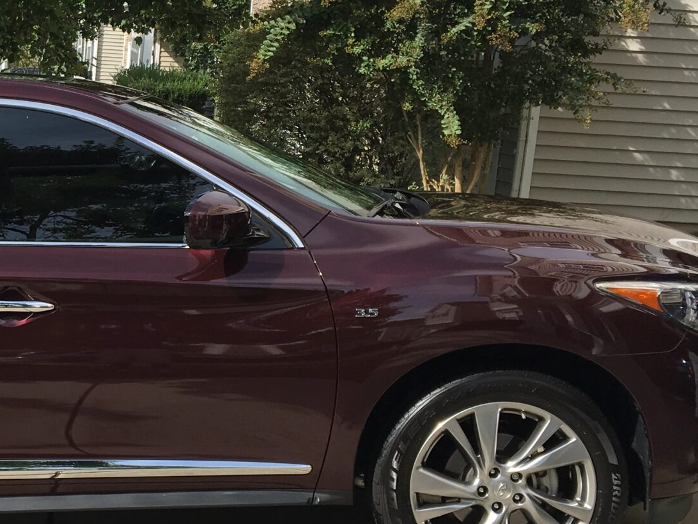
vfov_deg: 21.6
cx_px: -8
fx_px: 1371
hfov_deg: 26.9
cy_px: 282
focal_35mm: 68
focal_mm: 4.15
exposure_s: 1/1131
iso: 25
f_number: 2.2
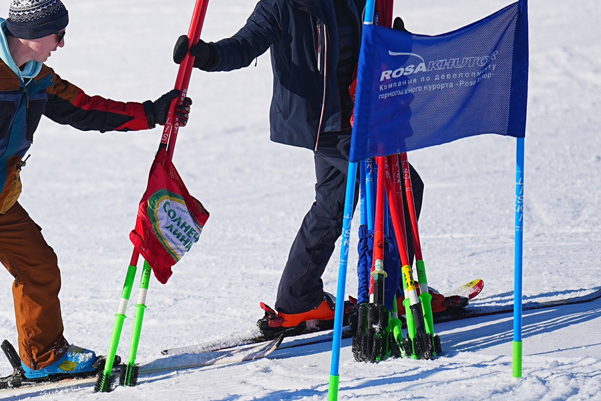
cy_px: 133
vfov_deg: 4.2
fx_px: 5509
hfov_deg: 6.2
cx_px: -110
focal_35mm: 330
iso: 100
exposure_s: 1/3200
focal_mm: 116
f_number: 2.8
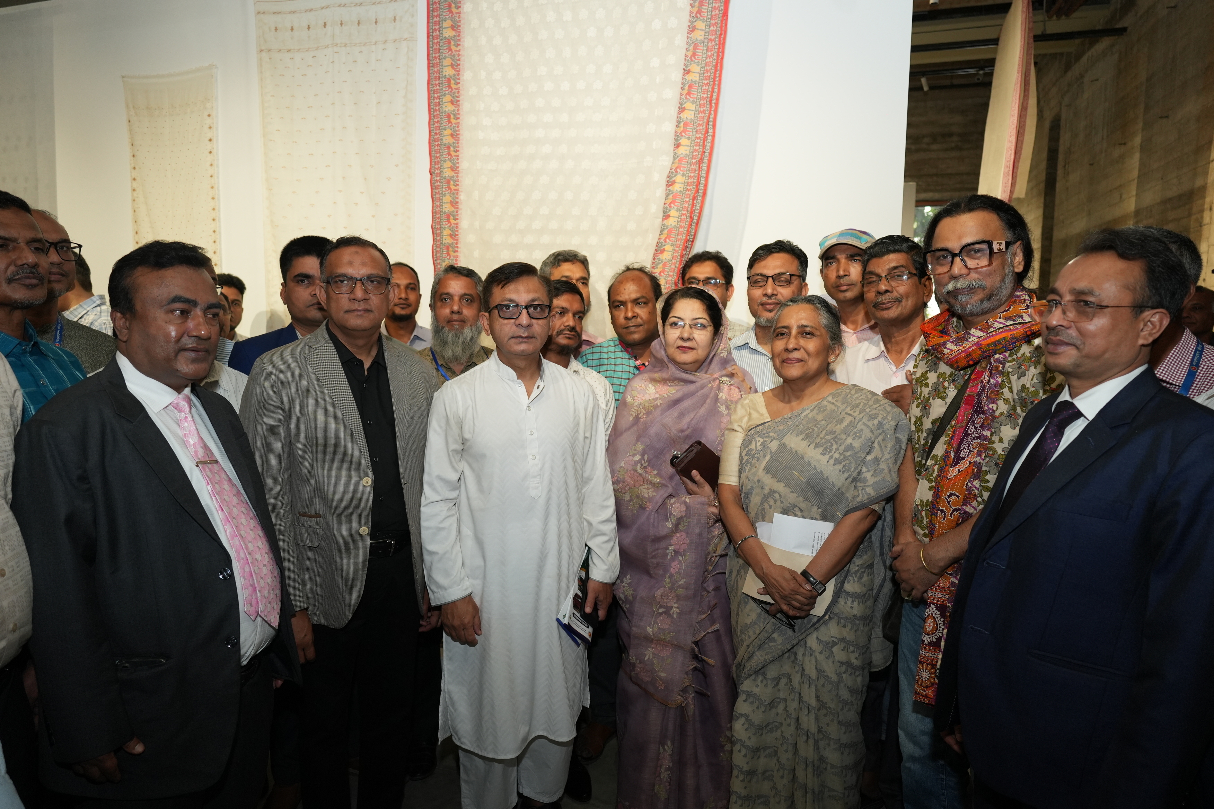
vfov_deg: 53.1
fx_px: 809
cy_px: 404
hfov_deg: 73.7
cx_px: 607
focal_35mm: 24
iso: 1000
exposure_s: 1/200
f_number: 4
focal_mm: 24
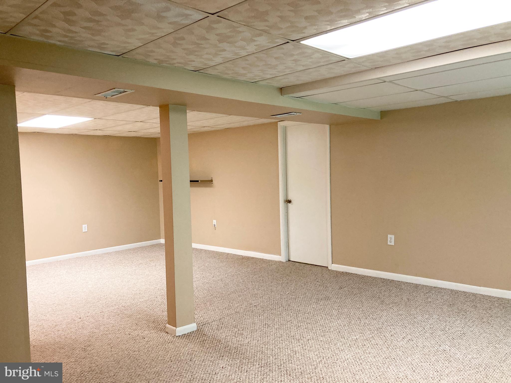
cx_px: 256
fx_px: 413
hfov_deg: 63.4
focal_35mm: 28
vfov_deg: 49.7
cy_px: 192
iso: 200
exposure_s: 1/60
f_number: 1.8
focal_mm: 3.99
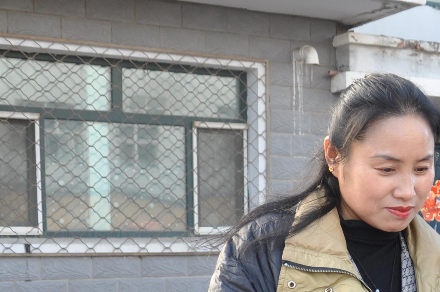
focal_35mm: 90
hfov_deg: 21.5
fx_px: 1104
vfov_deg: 14.8
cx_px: 467
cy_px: 293
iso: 320
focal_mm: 21
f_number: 5.6
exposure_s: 1/125
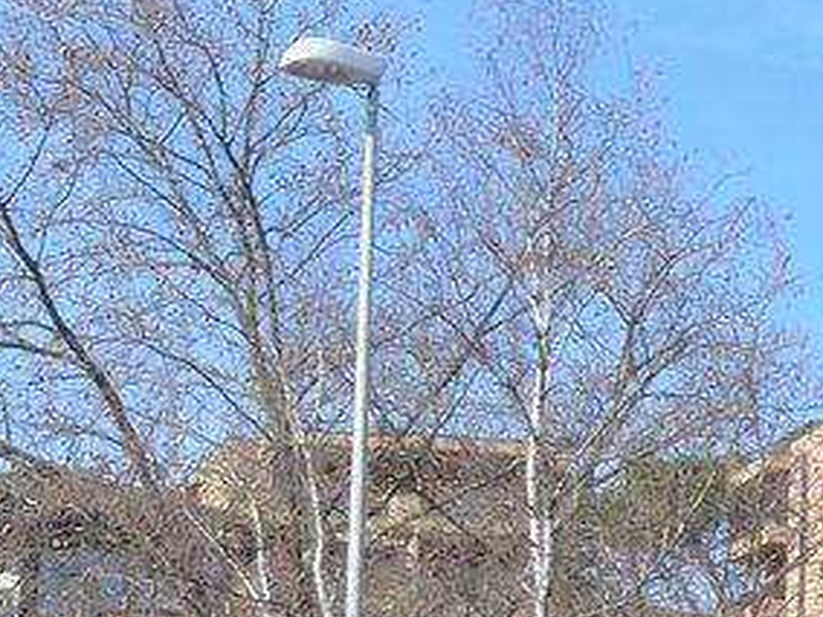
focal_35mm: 152
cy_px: 1080
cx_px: -61
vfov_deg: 9.3
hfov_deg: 12.8
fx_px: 3614
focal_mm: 7.5
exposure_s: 1/1000
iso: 80
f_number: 2.8
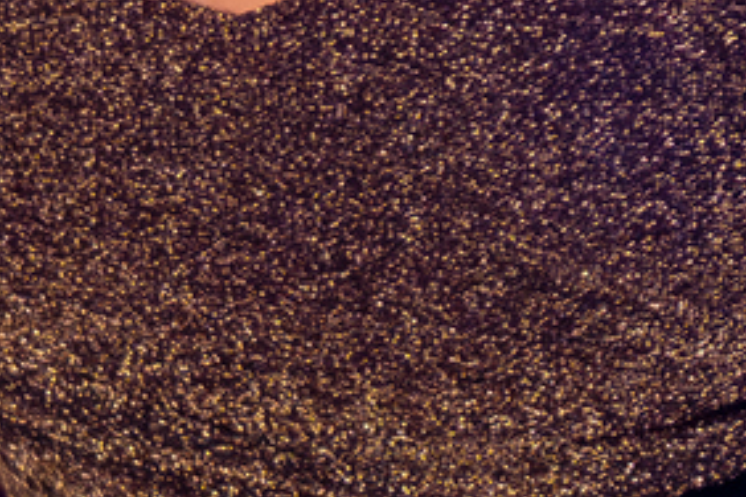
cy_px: -1171
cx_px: -128
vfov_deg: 4.9
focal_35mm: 263
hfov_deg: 7.8
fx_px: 5450
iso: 1250
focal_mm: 35
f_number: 2.8
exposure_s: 1/250
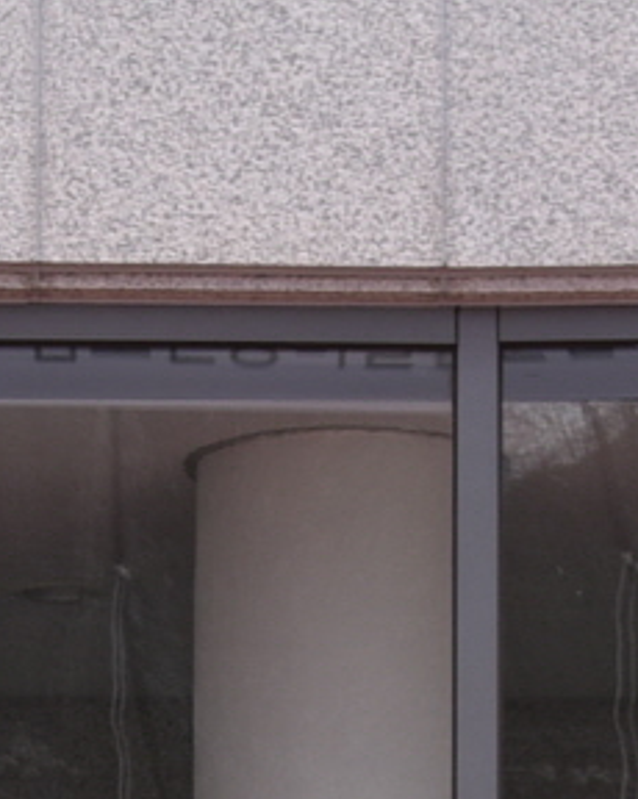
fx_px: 5175
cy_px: 1444
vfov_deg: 8.5
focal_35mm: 219
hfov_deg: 7.0
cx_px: 141
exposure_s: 1/200
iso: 100
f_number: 5
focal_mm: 28
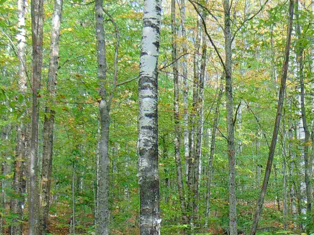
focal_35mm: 80
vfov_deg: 18.0
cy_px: 239
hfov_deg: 23.9
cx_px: 264
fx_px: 726
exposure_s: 1/60
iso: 80
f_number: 3
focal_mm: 4.5
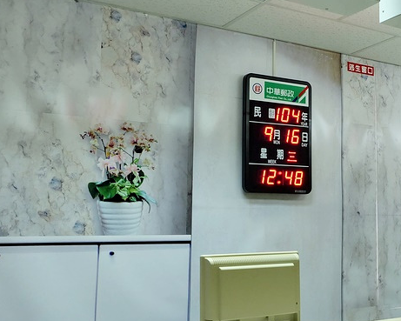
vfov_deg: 30.3
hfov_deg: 35.4
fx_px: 594
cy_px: 155
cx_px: 353
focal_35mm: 50
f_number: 5
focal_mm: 16
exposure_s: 1/40
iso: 1250
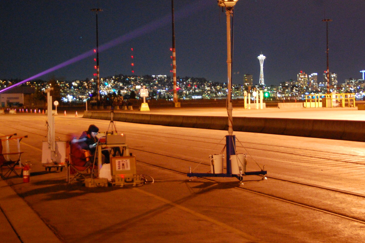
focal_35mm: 101
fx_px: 1023
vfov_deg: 13.5
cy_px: 101
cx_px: 196
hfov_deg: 20.2
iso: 1600
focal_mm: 48
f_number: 4.8
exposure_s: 1.5
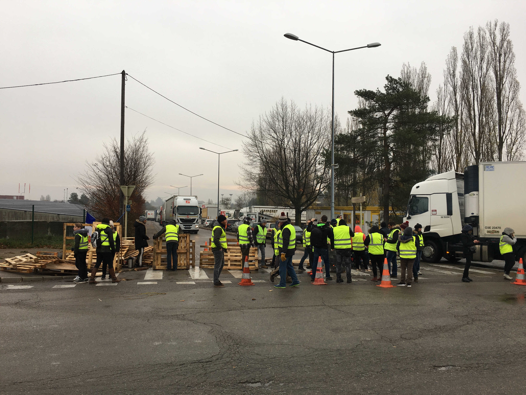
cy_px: 198
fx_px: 441
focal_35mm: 29
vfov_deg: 48.2
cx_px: 263
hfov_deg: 61.7
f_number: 2.2
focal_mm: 4.15
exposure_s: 1/100
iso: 25
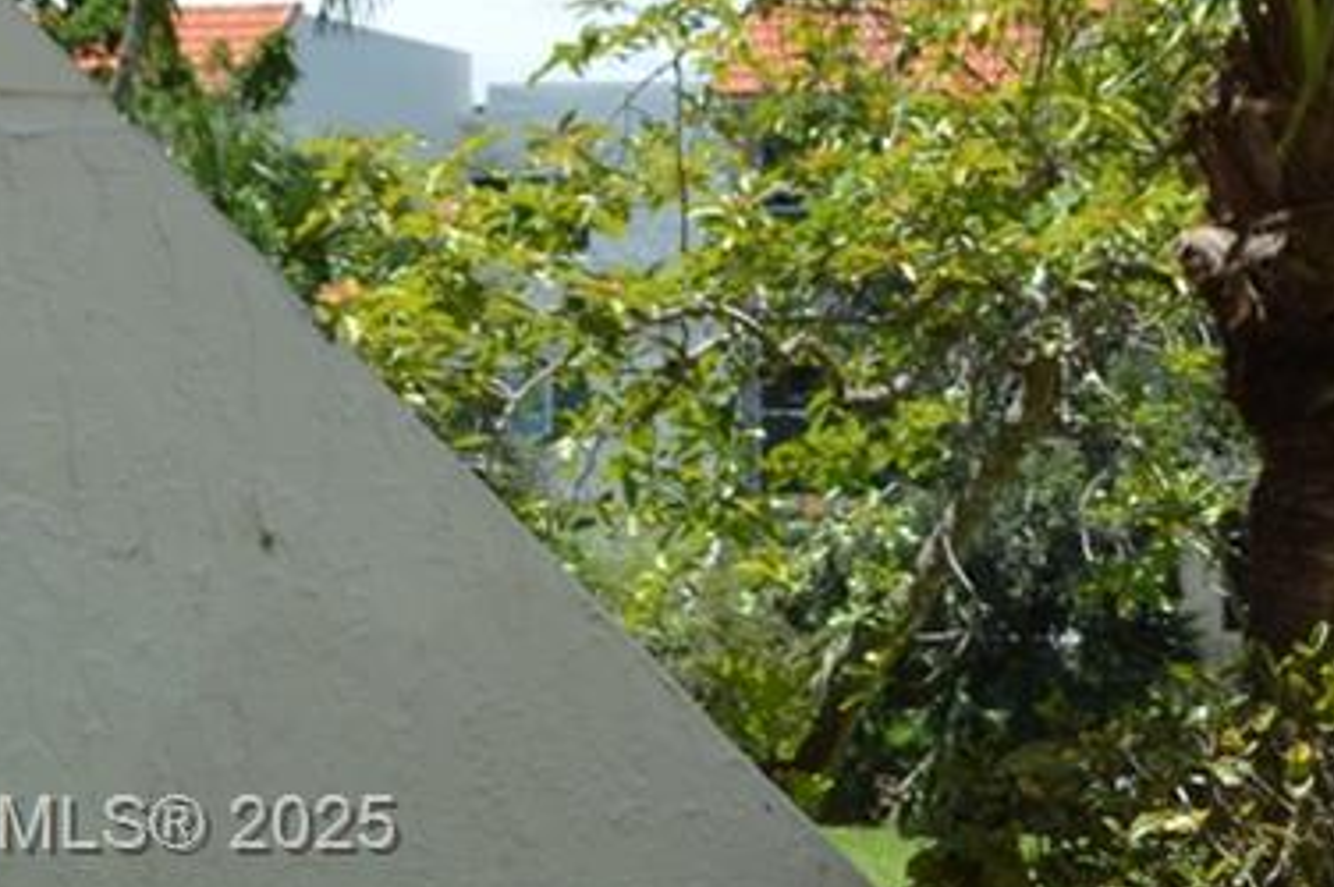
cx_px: 2100
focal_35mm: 115
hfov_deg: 16.1
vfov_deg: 11.8
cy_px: 832
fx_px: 4258
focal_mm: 18
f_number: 7.1
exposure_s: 1/200
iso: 100
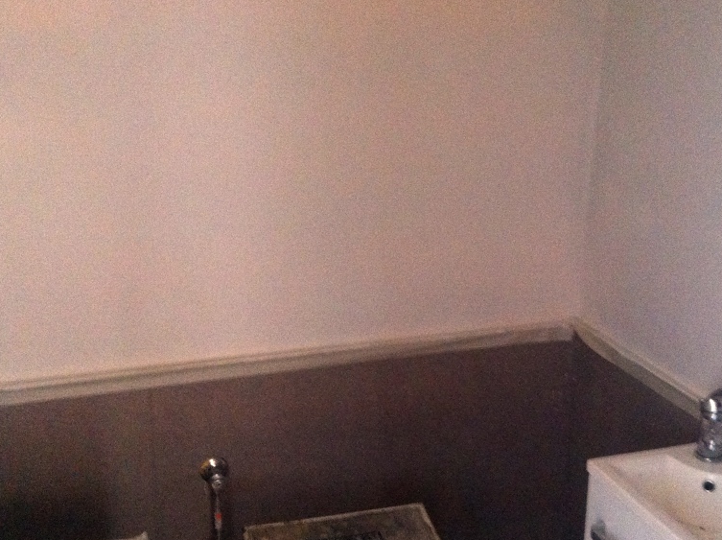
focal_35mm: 56
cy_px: 293
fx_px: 1167
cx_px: 418
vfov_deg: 26.0
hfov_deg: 34.3
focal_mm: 3.85
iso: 400
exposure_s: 1/15
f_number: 2.8
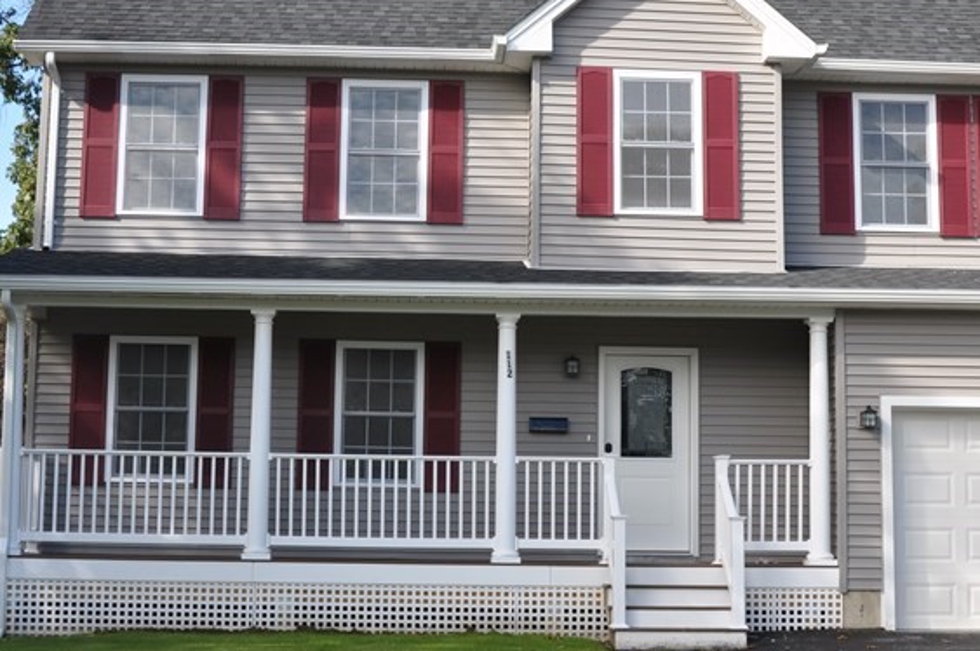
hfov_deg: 33.4
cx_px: 473
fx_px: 1631
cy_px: 338
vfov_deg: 22.6
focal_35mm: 60
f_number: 8
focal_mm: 22
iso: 200
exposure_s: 1/250
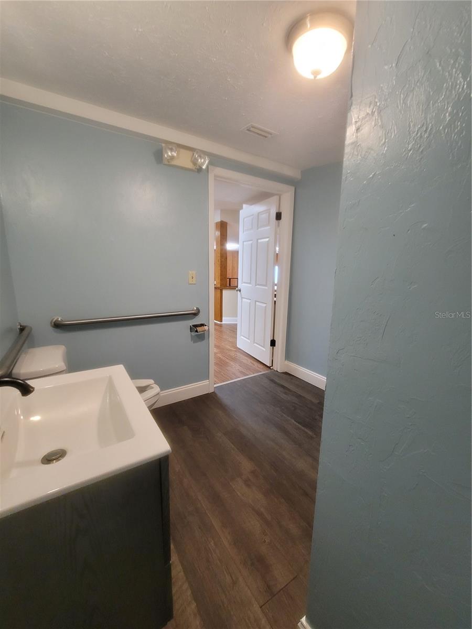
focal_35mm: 13
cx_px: 236
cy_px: 314
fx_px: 236
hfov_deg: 89.9
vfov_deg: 106.2
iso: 250
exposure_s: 1/60
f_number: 2.2
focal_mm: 2.2
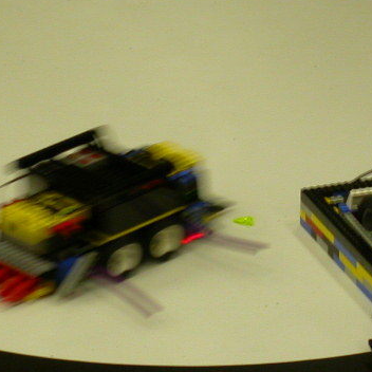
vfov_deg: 4.6
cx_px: 159
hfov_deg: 4.6
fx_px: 4657
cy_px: 170
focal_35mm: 383
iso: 100
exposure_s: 1/10.4
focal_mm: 30.8
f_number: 5
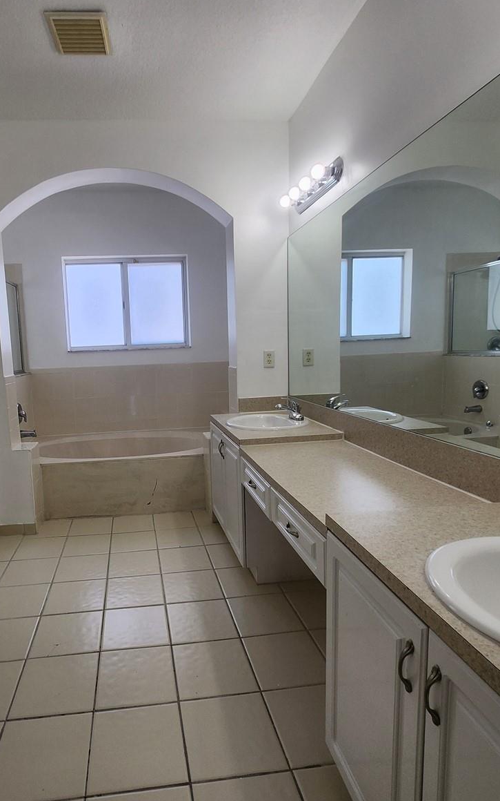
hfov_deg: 61.2
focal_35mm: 19
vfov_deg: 88.0
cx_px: 182
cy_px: 398
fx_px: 414
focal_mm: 1.74
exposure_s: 1/120
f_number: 2.2
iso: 32
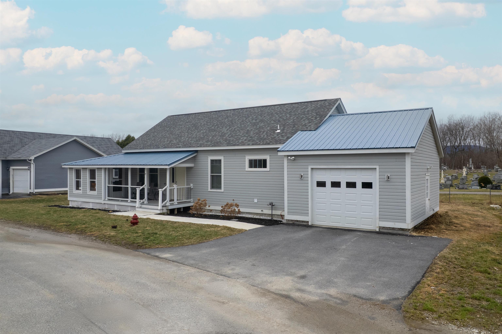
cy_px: 167
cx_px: 251
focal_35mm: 22
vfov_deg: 57.2
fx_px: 307
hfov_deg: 78.6
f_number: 2.8
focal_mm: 8.38
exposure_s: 1/160
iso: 120
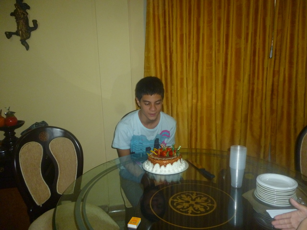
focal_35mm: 28
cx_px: 154
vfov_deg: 49.7
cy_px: 115
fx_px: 248
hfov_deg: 63.4
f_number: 3.1
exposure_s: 1/60
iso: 320
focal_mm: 5
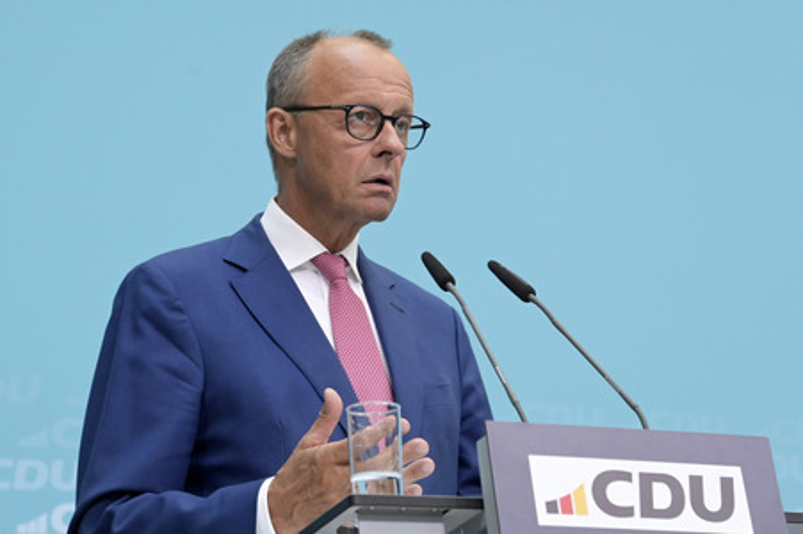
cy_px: 267
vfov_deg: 16.6
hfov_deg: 24.8
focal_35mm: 82
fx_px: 1828
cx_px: 402
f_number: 5
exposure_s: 1/640
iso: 5000
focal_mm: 82
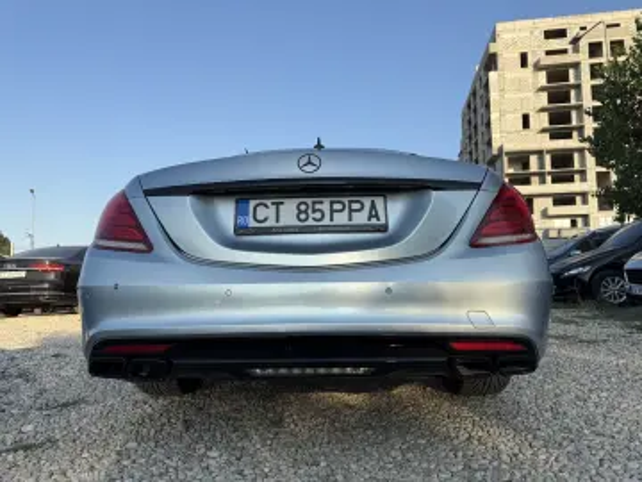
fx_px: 445
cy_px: 241
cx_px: 321
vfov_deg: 56.8
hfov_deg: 71.6
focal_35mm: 24
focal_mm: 6.76
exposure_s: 1/3021
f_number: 1.78
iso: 80
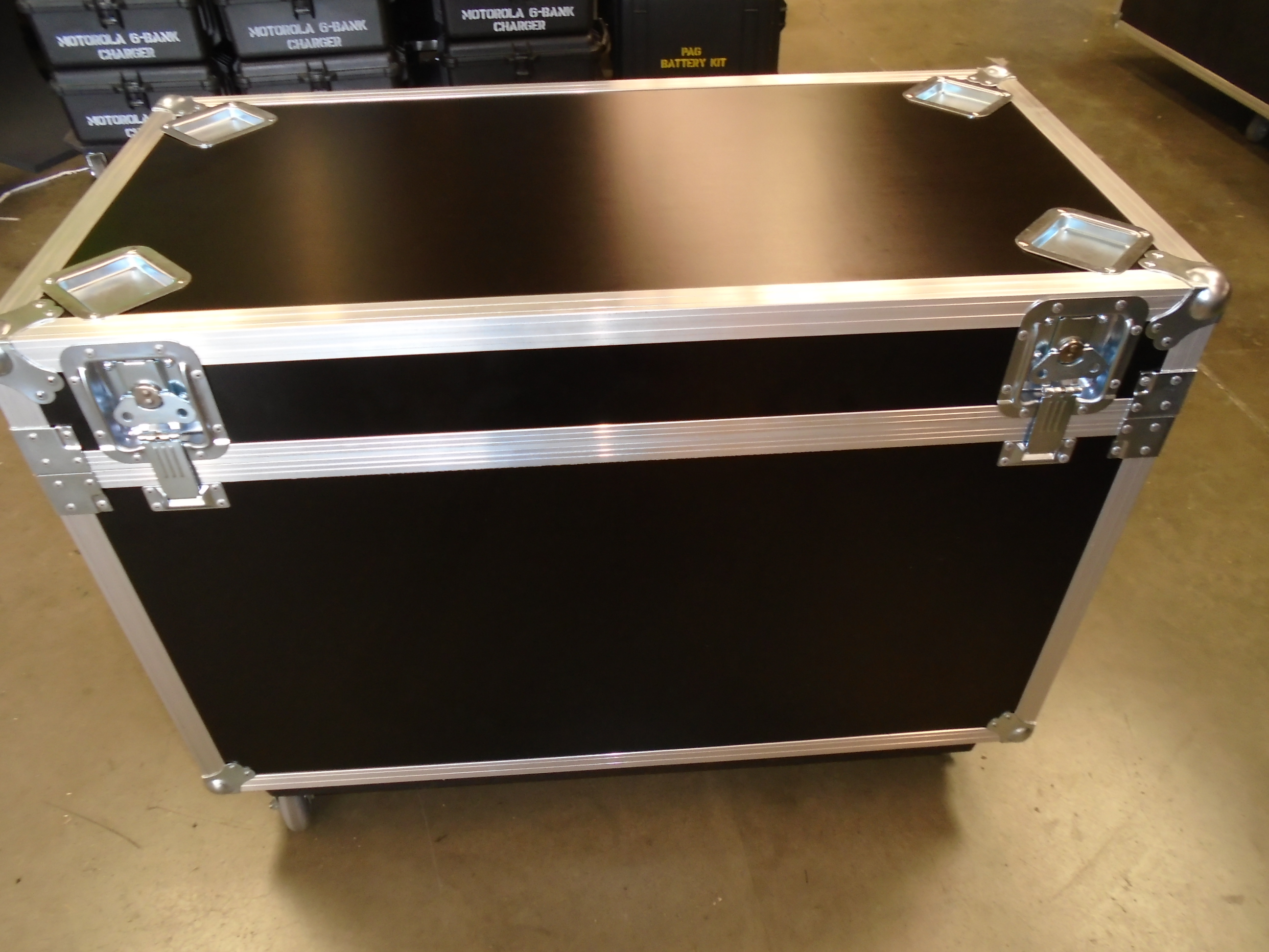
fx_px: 953
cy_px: 476
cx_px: 634
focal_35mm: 26
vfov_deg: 53.1
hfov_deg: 67.3
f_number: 3.2
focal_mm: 4.6
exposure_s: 1/30
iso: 200
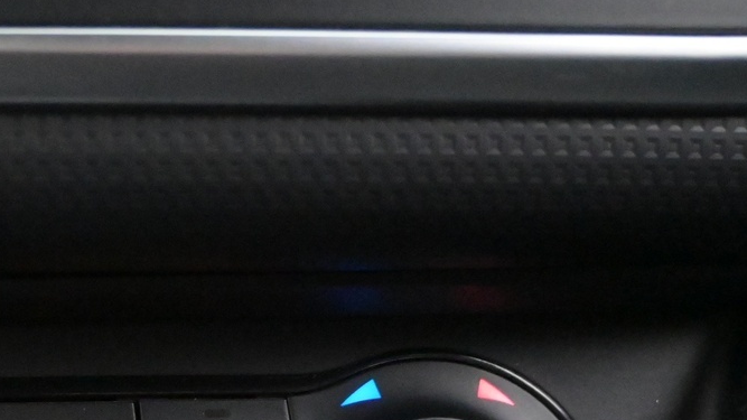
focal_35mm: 86
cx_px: 18
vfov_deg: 13.6
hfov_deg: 23.8
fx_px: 1701
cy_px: 547
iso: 10000
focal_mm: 22.5
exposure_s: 1/40
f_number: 4
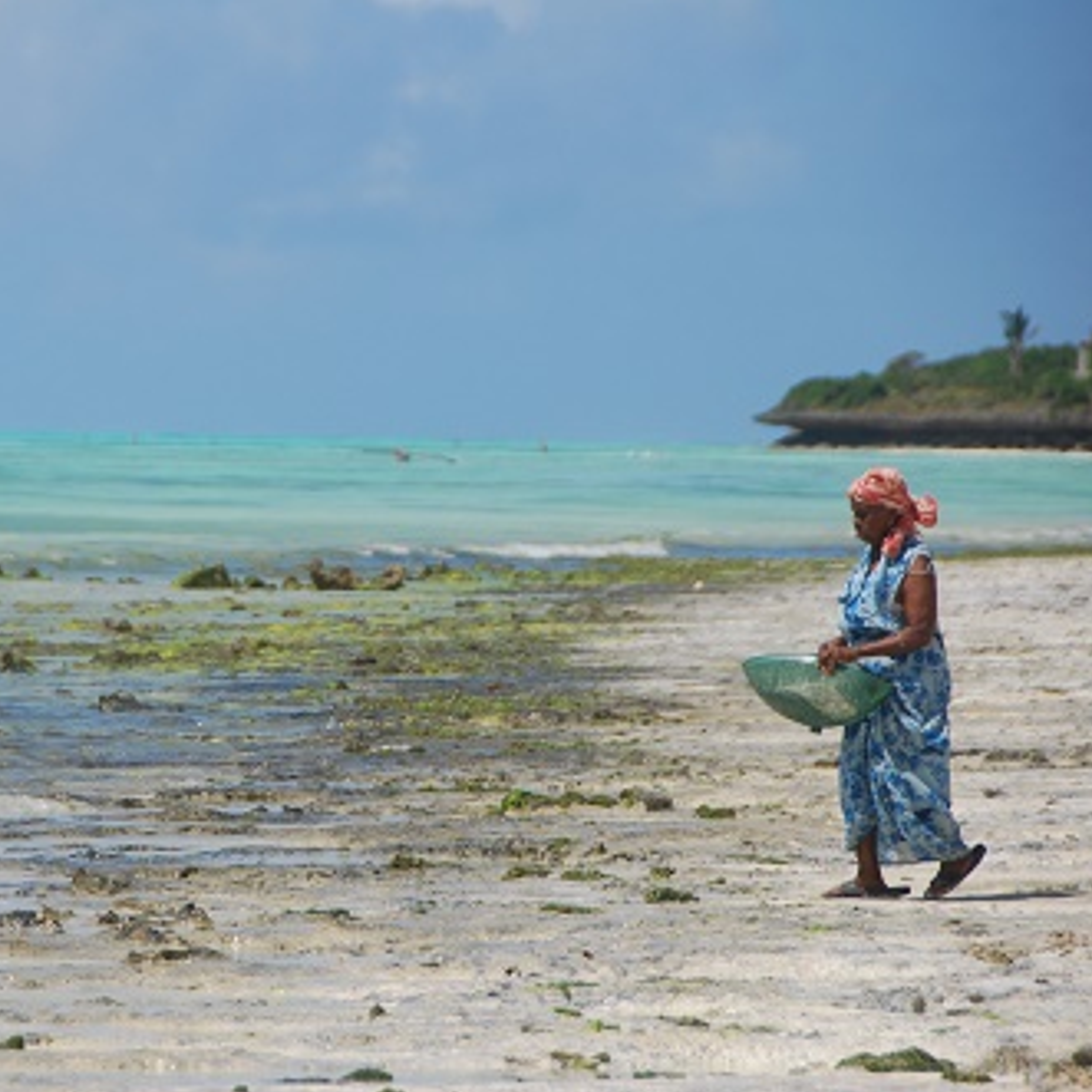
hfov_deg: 6.1
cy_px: 548
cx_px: 317
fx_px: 10315
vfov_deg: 6.1
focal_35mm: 289
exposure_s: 1/1250
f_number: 5.6
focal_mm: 150
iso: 200
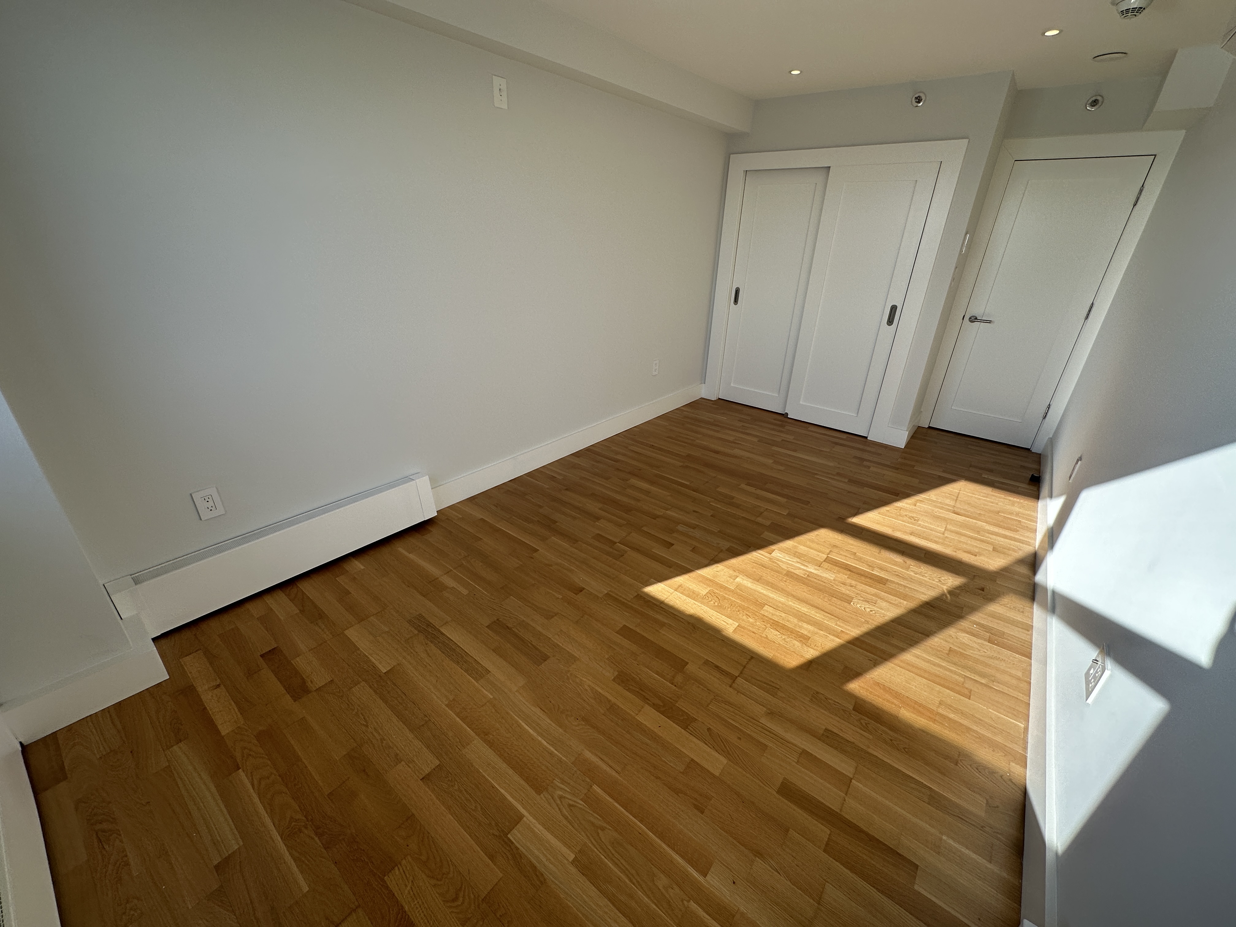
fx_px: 500
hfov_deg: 102.1
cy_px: 464
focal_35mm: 14
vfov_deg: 85.7
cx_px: 618
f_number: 2.2
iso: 40
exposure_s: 1/365
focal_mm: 2.22
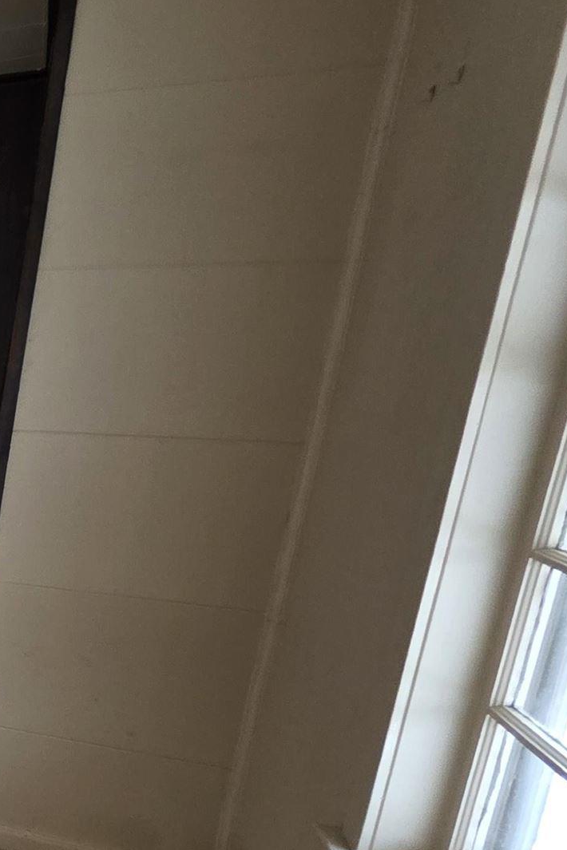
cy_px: 546
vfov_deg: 48.9
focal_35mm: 39
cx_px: -637
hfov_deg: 17.9
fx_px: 921
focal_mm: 2.2
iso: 320
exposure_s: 1/60
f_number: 1.9
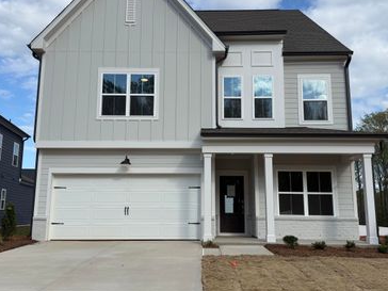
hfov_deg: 55.4
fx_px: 370
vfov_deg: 42.9
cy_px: 146
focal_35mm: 33
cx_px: 194
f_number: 1.78
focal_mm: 6.76
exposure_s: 1/4673
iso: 80
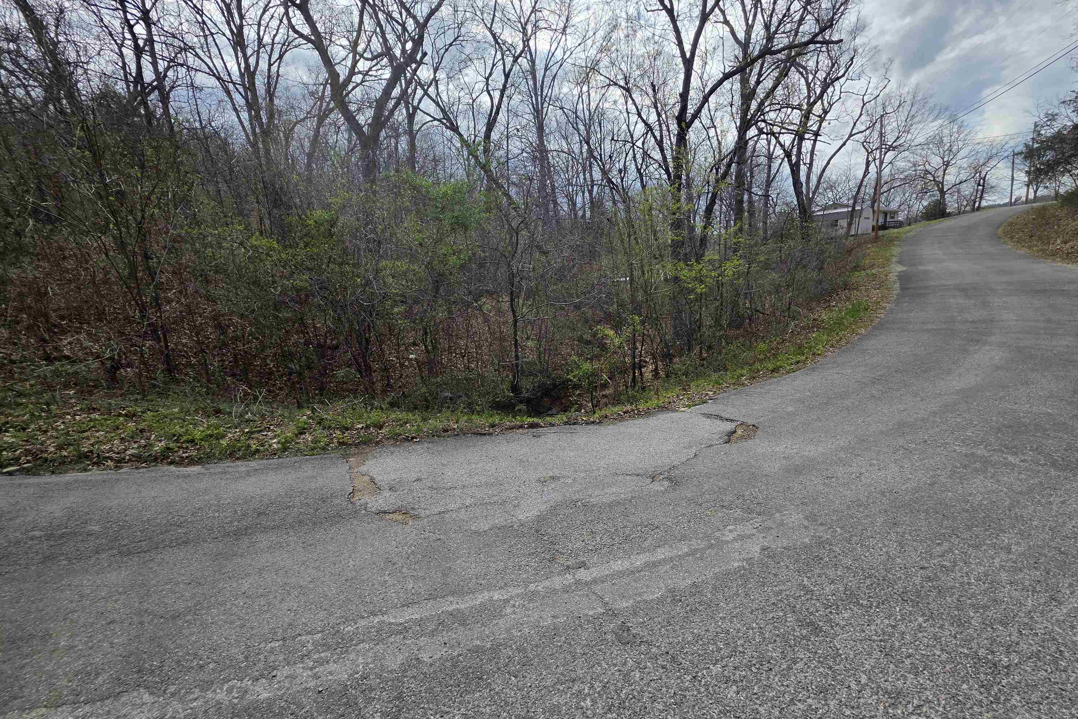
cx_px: 555
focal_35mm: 14
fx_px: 419
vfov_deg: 81.2
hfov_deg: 104.2
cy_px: 375
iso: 40
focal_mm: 2.2
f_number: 1.9
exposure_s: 1/2116
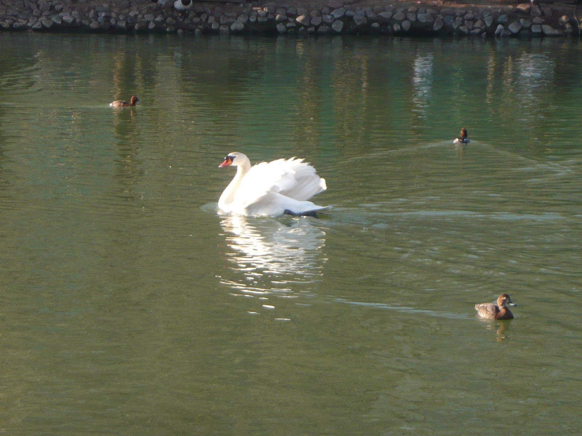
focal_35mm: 160
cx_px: 291
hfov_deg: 12.3
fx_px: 2690
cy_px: 218
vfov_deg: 9.3
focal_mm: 16.5
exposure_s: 1/125
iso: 125
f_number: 5.1
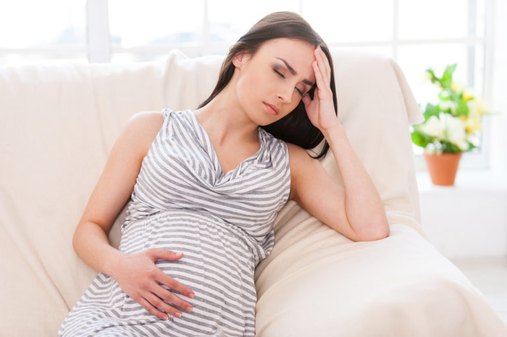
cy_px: 168
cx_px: 254
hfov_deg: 28.9
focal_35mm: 70
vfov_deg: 19.4
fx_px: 985
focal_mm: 70
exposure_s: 1/160
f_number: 3.2
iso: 250
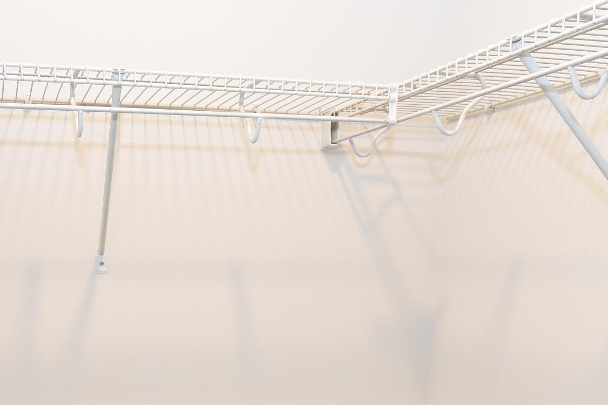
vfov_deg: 29.5
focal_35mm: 40
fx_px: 676
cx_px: 197
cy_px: 464
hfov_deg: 47.6
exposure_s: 1/80
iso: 800
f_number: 4.5
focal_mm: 10
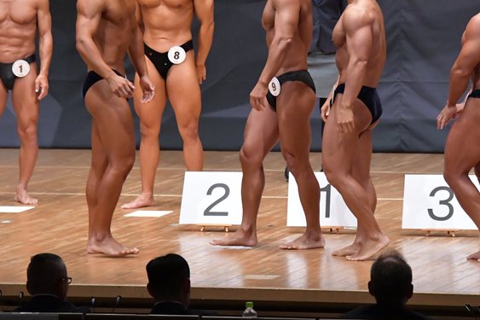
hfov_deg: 6.6
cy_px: 105
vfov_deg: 4.4
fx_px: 4132
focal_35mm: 310
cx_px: 283
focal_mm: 150
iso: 8000
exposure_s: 1/400
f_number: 5.6
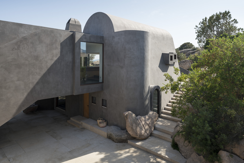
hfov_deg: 73.7
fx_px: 163
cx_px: 122
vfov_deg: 53.2
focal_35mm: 24
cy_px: 82
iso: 100
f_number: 11
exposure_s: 1/80
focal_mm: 24
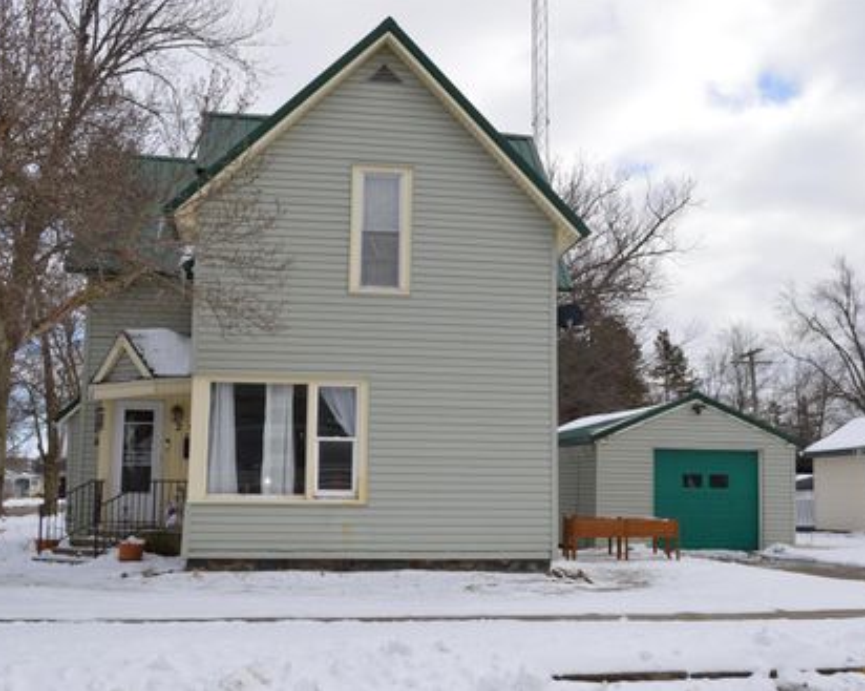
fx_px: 1049
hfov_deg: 44.8
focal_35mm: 41
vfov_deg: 36.5
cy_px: 344
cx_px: 464
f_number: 9
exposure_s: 1/200
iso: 100
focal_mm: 24
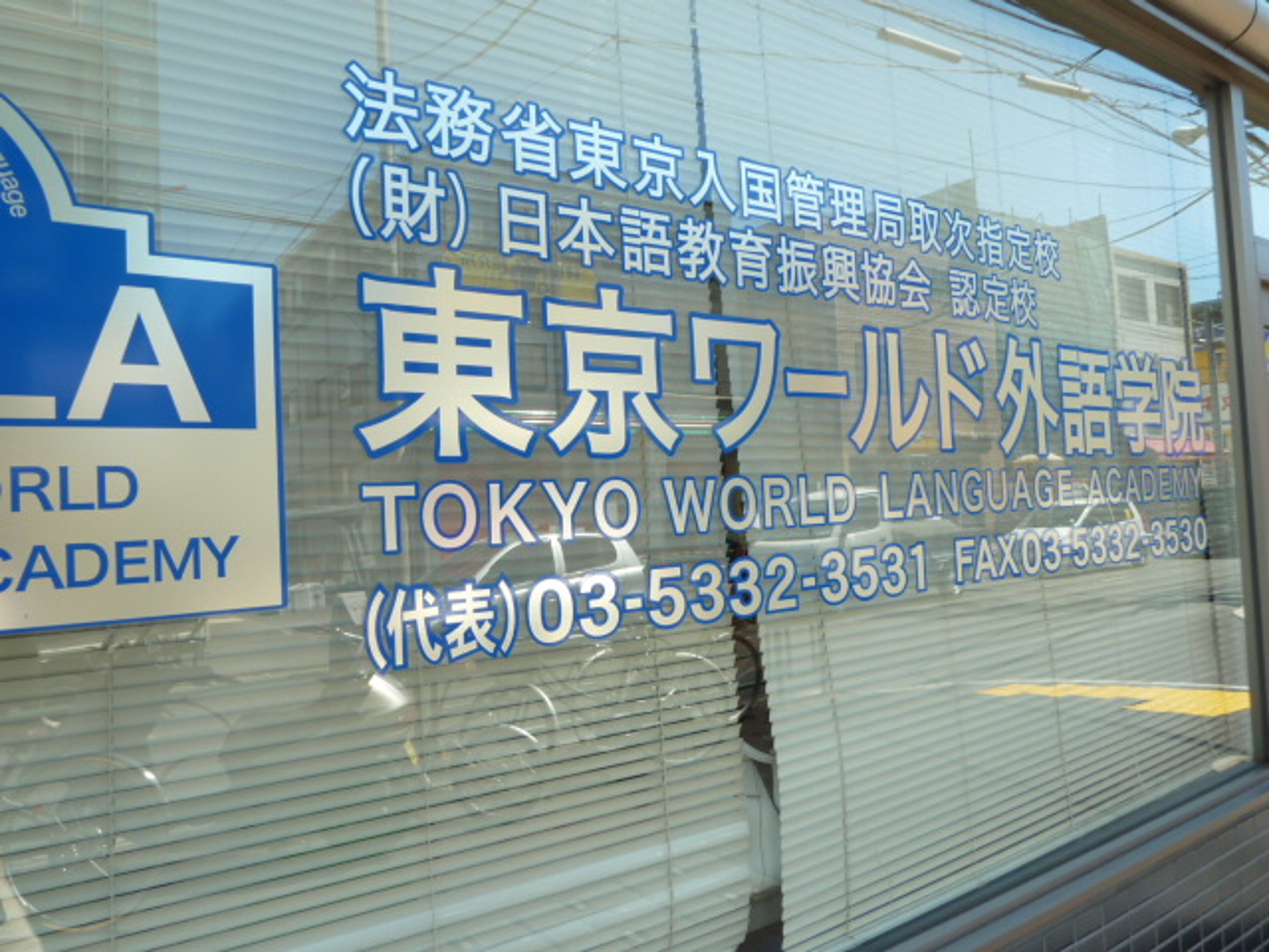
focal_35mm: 25
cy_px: 476
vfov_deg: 54.9
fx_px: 916
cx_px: 634
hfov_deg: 69.4
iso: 80
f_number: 4
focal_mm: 4.1
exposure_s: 1/125
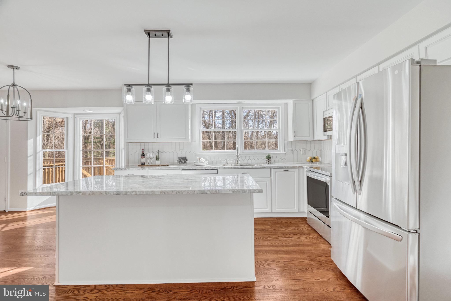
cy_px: 150
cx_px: 226
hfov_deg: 96.7
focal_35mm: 16
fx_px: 200
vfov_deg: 73.7
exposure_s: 1/10
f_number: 7.1
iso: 1250
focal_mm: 16
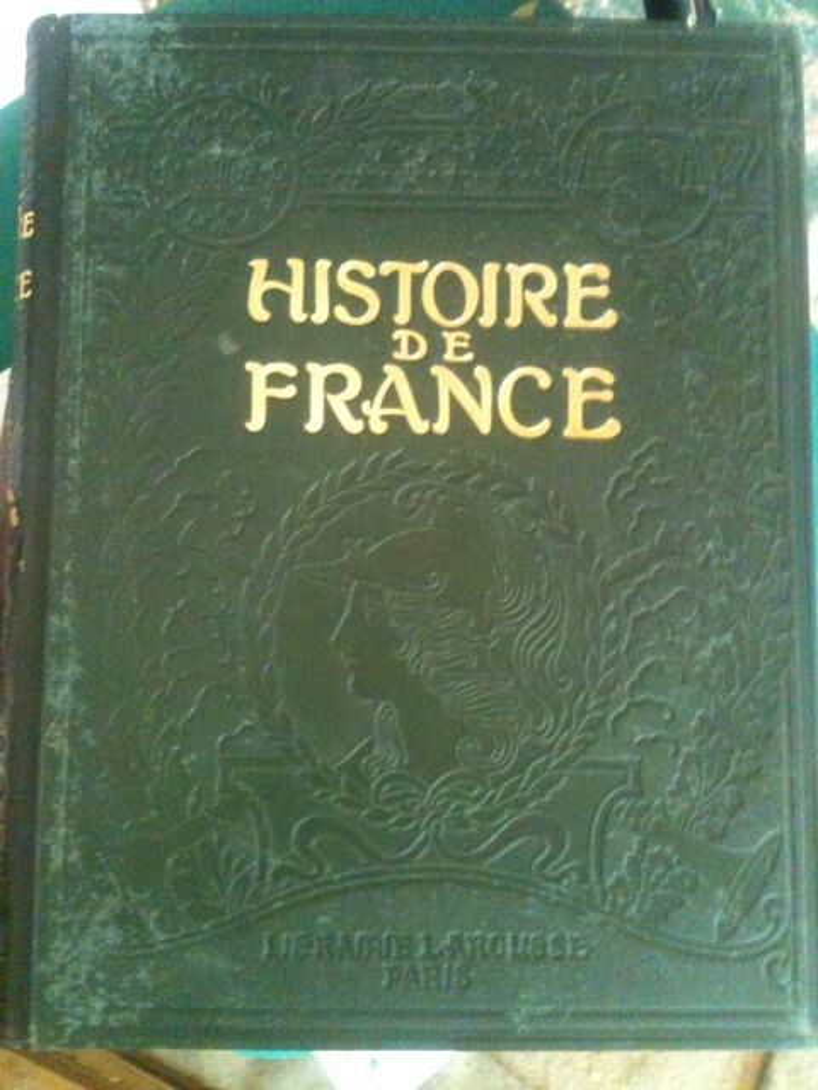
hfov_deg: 40.7
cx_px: 409
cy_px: 545
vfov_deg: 52.6
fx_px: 1103
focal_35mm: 35
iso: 800
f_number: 2.8
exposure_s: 1/10
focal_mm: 3.85
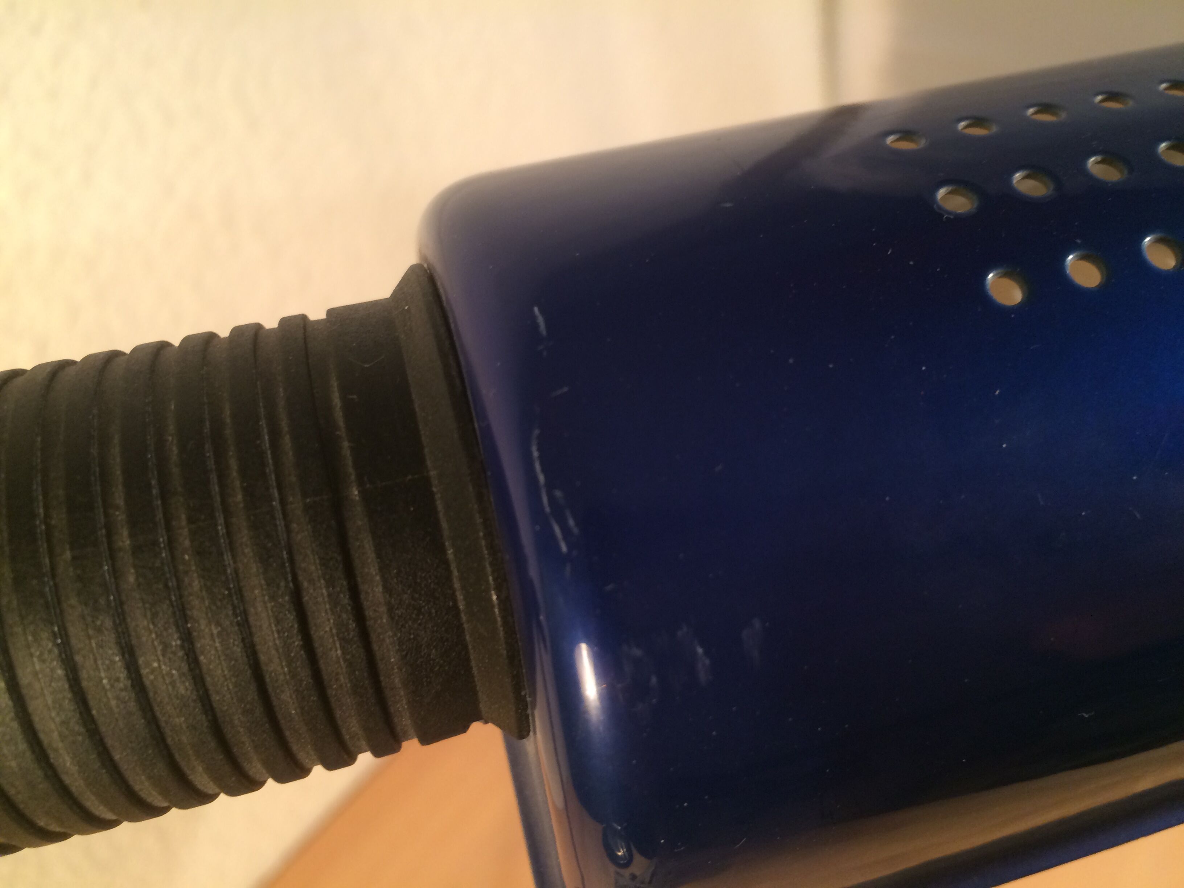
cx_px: 592
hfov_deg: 61.7
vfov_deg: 48.2
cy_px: 444
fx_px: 992
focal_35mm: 29
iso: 160
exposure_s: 1/33
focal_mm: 4.15
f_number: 2.2
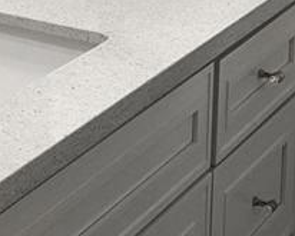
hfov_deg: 14.1
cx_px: -173
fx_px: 1101
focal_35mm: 126
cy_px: -165
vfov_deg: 11.5
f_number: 1.8
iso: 125
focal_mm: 4.25
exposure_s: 1/60
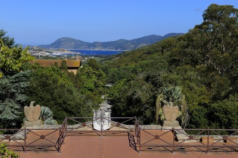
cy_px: 79
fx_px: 397
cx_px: 119
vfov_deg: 22.6
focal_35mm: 60
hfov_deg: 33.4
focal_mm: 60
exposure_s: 1/200
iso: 200
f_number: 14
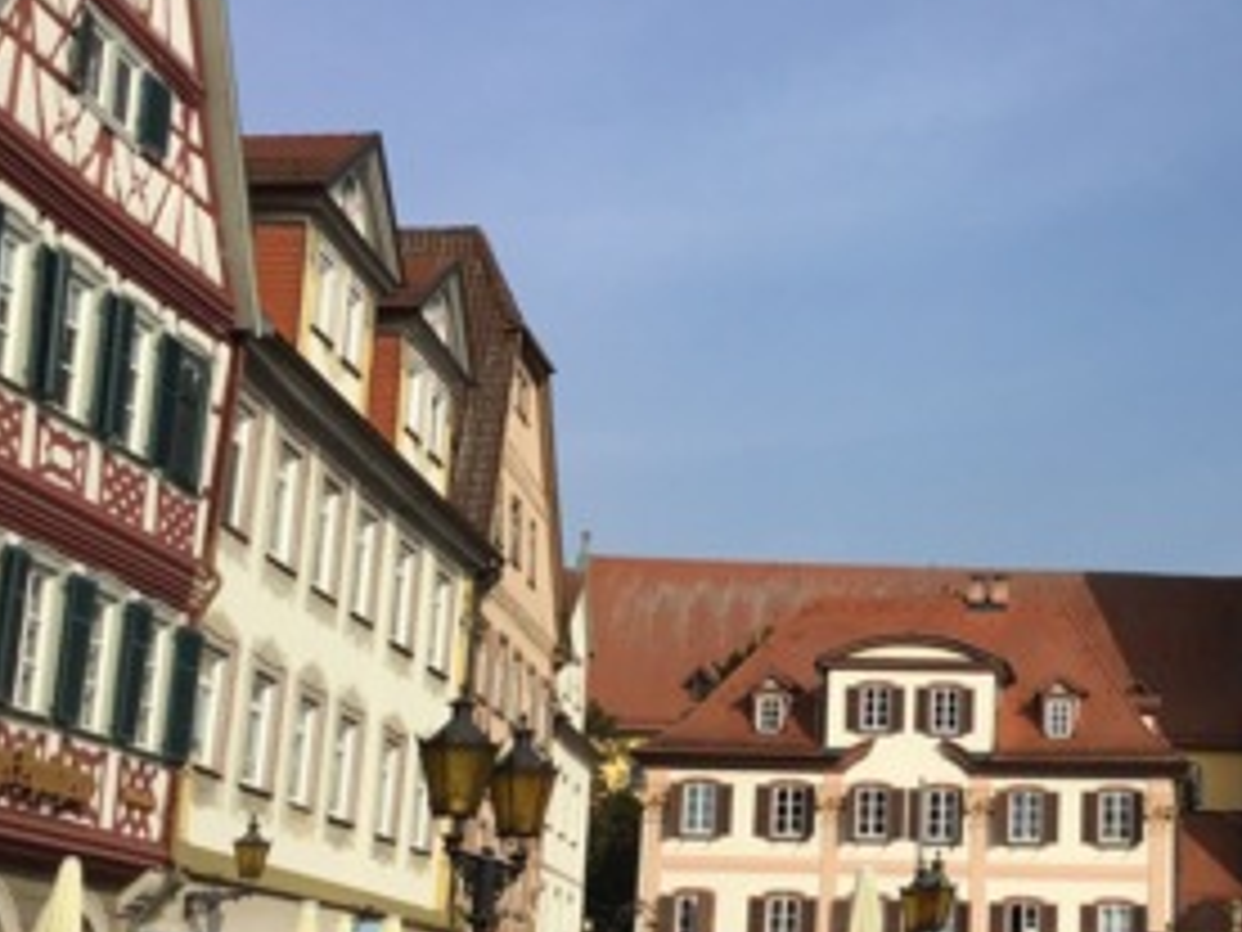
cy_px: 558
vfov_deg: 22.2
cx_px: 1055
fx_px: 2368
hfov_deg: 28.5
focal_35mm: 66
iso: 25
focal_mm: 3.3
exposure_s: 1/1852
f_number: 2.4
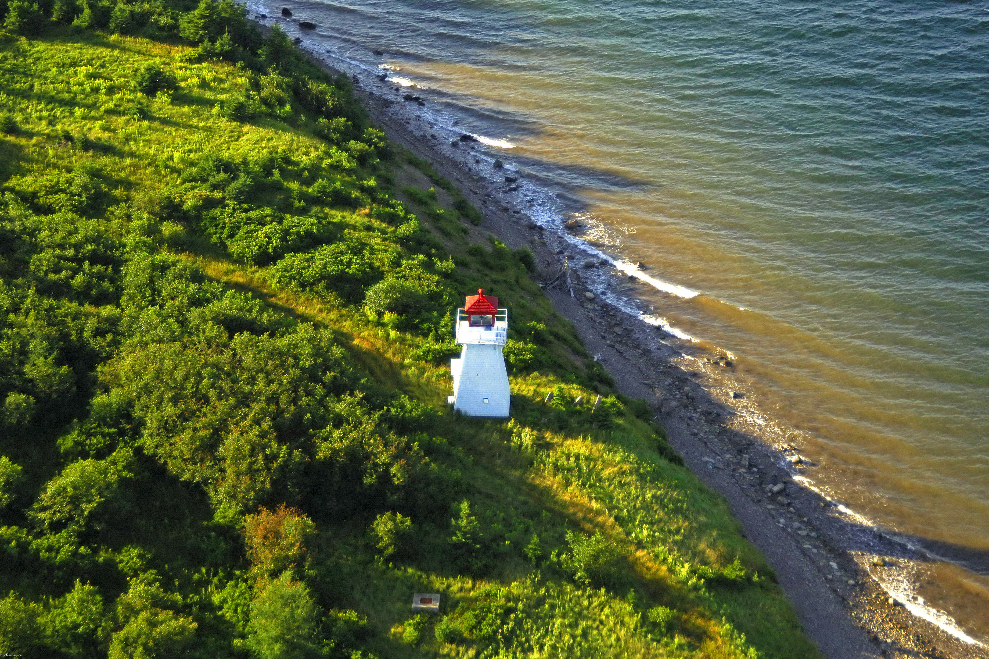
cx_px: 496
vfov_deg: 16.4
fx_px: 2294
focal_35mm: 84
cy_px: 328
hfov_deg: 24.3
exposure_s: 1/1000
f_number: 5
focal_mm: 55
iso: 400
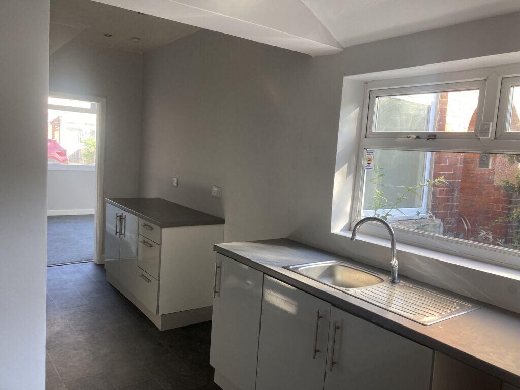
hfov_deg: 63.4
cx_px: 260
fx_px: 421
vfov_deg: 49.7
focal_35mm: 28
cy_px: 195
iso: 80
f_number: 1.8
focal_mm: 3.99
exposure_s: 1/108
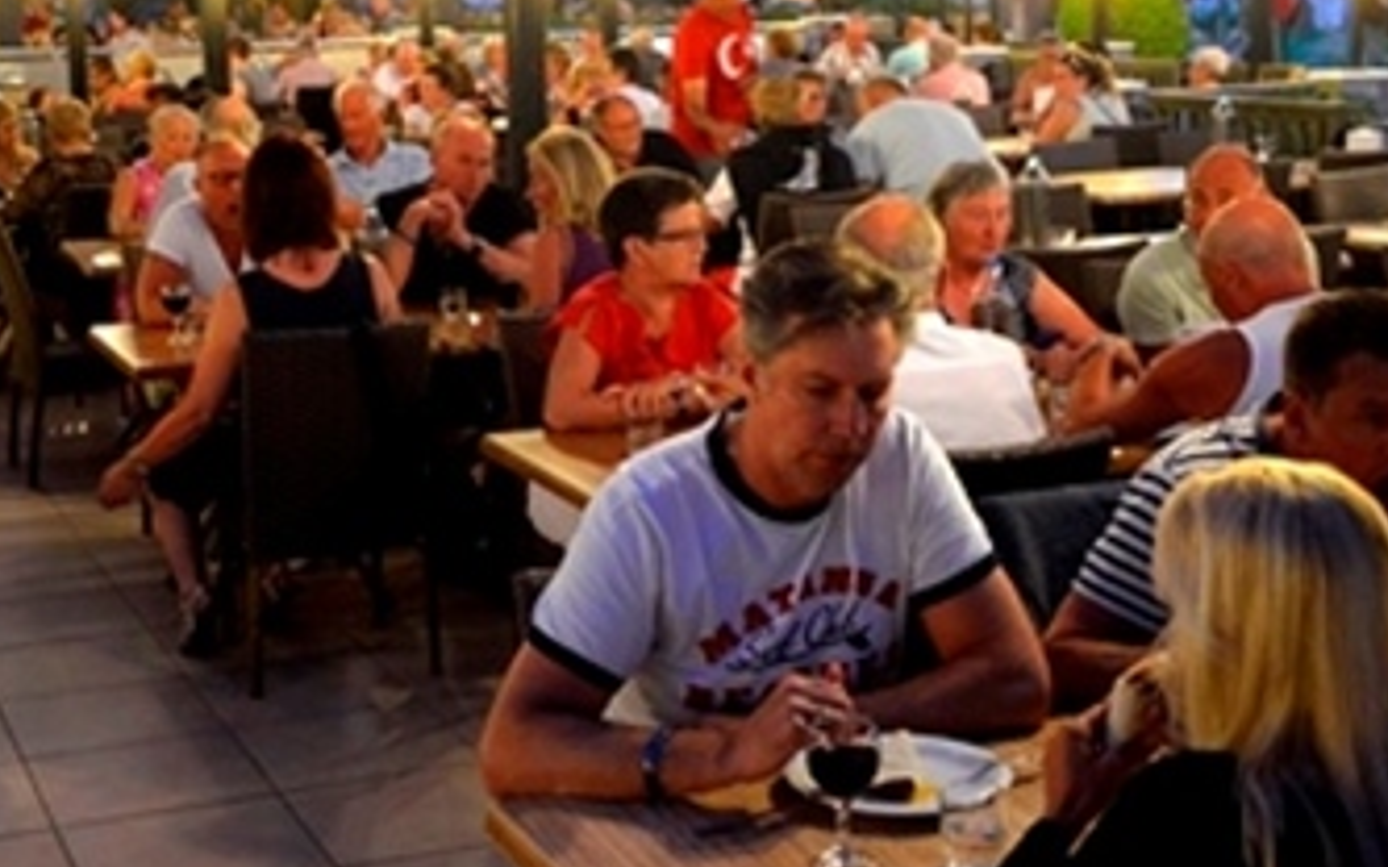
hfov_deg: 41.0
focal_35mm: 49
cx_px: 613
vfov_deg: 25.5
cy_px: 88
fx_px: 1853
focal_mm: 20
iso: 1600
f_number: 2.8
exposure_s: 1/30
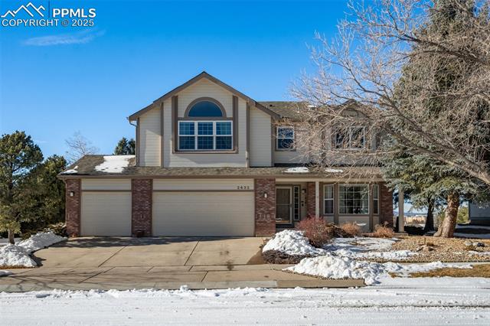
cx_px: 245
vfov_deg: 44.9
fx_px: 395
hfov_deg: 63.7
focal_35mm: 29
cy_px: 163
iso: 100
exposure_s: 1/640
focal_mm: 29
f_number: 6.3
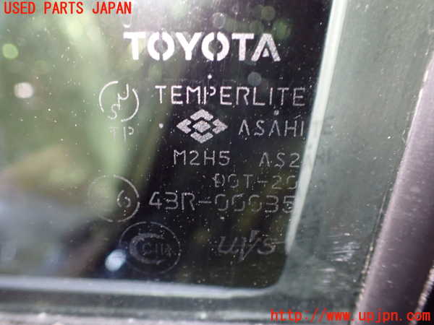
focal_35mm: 30
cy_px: 162
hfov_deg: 60.0
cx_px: 217
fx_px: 376
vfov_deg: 46.8
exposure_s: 1/40
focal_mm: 5.4
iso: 800
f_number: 2.3
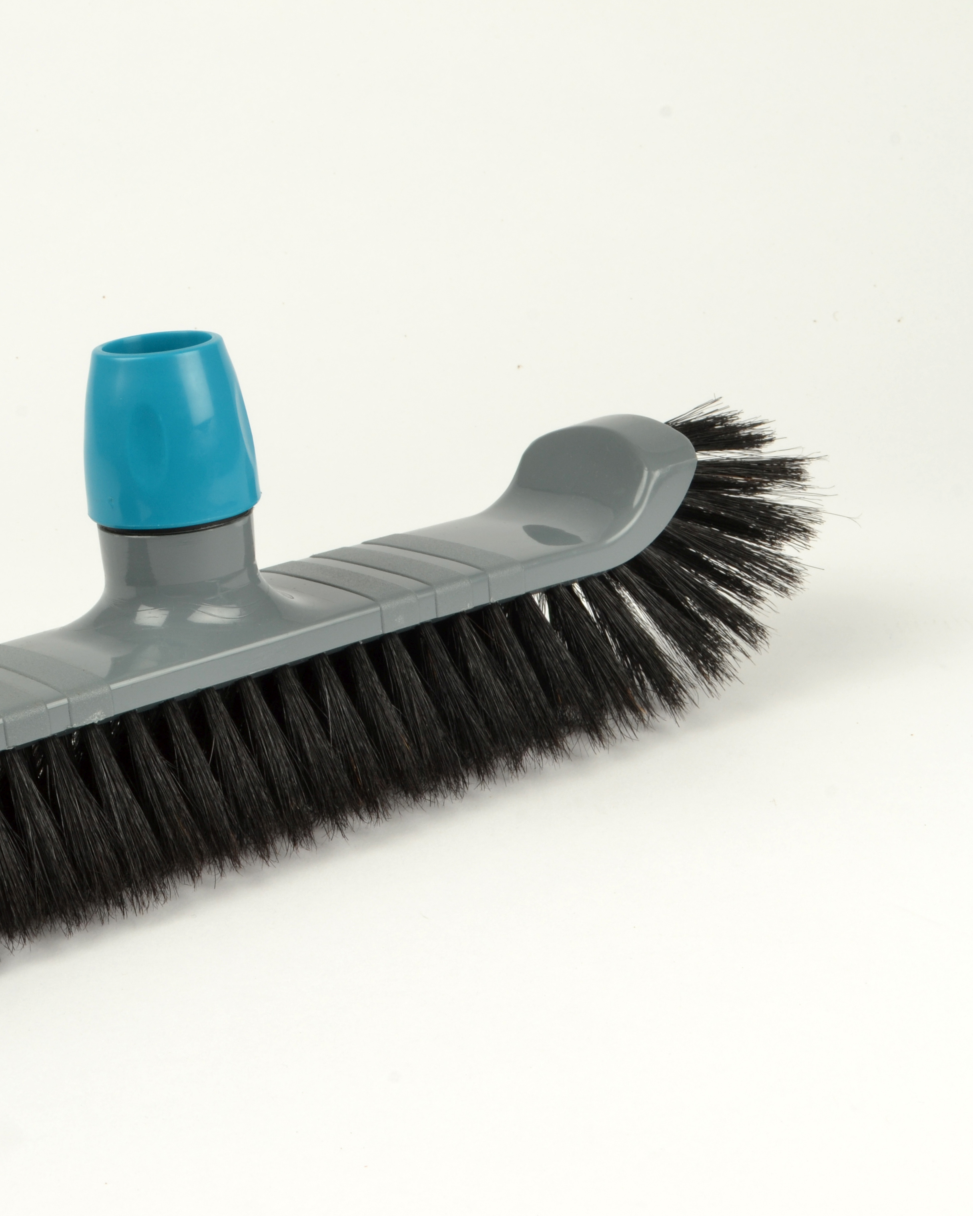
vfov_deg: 25.5
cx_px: 144
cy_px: 613
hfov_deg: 20.2
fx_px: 2689
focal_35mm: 75
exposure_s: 1/60
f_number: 20
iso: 200
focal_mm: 35
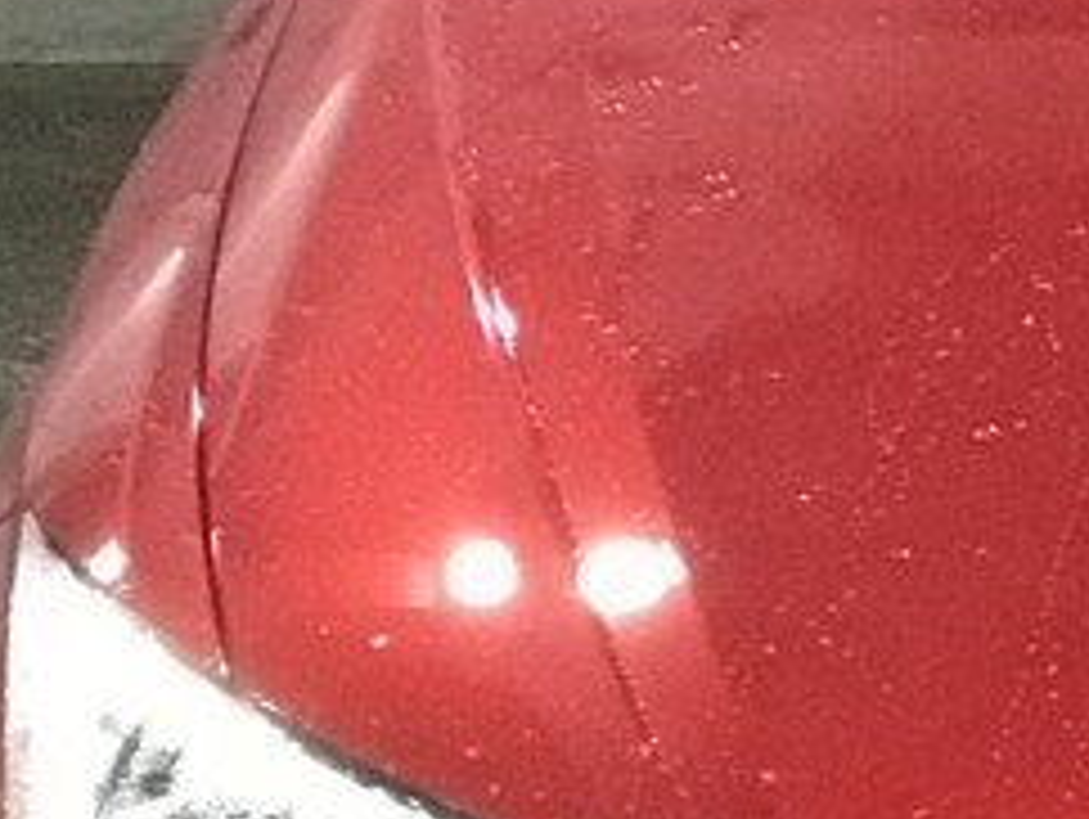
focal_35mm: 251
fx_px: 7904
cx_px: 2018
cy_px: 1228
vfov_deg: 5.9
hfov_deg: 7.6
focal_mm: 6.6
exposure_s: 1/50
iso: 1250
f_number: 2.8
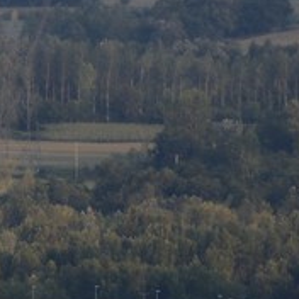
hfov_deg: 1.2
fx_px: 14746
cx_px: -693
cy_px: 437
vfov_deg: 1.2
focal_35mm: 1509
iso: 200
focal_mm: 195
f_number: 6.3
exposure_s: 1/200
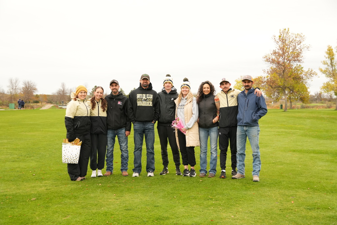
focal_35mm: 46
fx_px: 435
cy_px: 112
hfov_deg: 42.3
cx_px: 168
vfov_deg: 29.0
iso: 800
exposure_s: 1/640
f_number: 4.5
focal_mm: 31
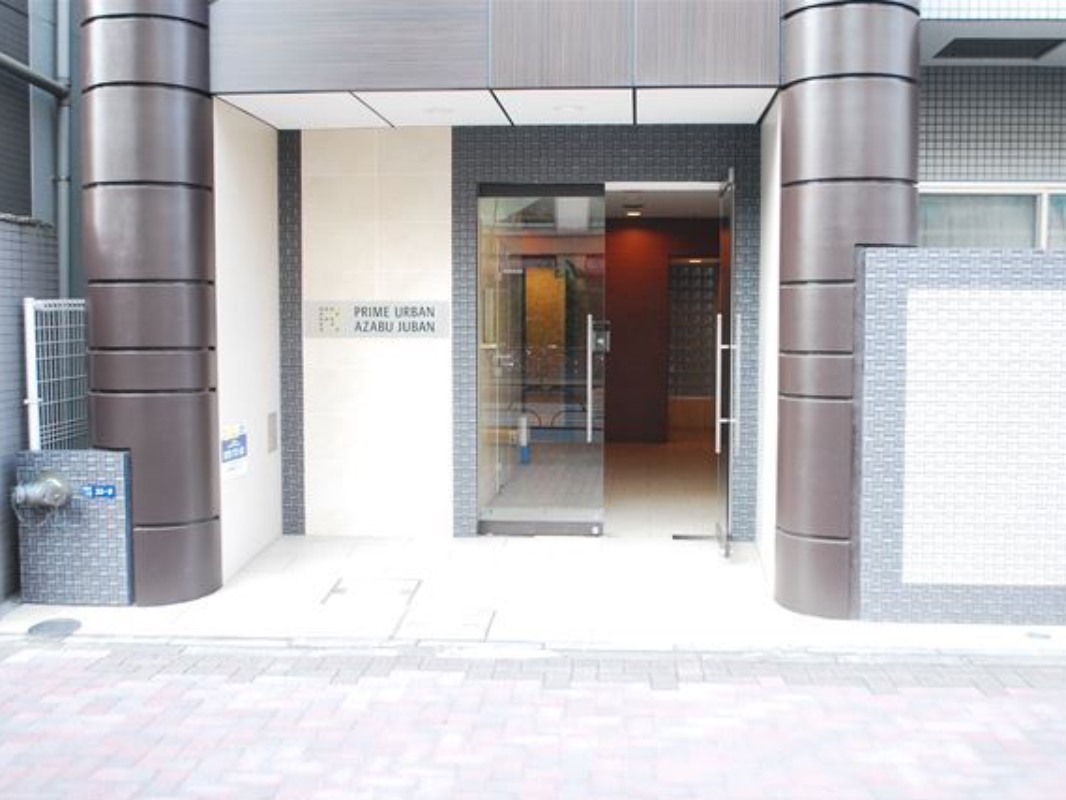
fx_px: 1201
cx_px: 553
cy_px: 401
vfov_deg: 36.8
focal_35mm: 39
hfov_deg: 47.8
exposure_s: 1/80
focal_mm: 24
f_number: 4.2
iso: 400
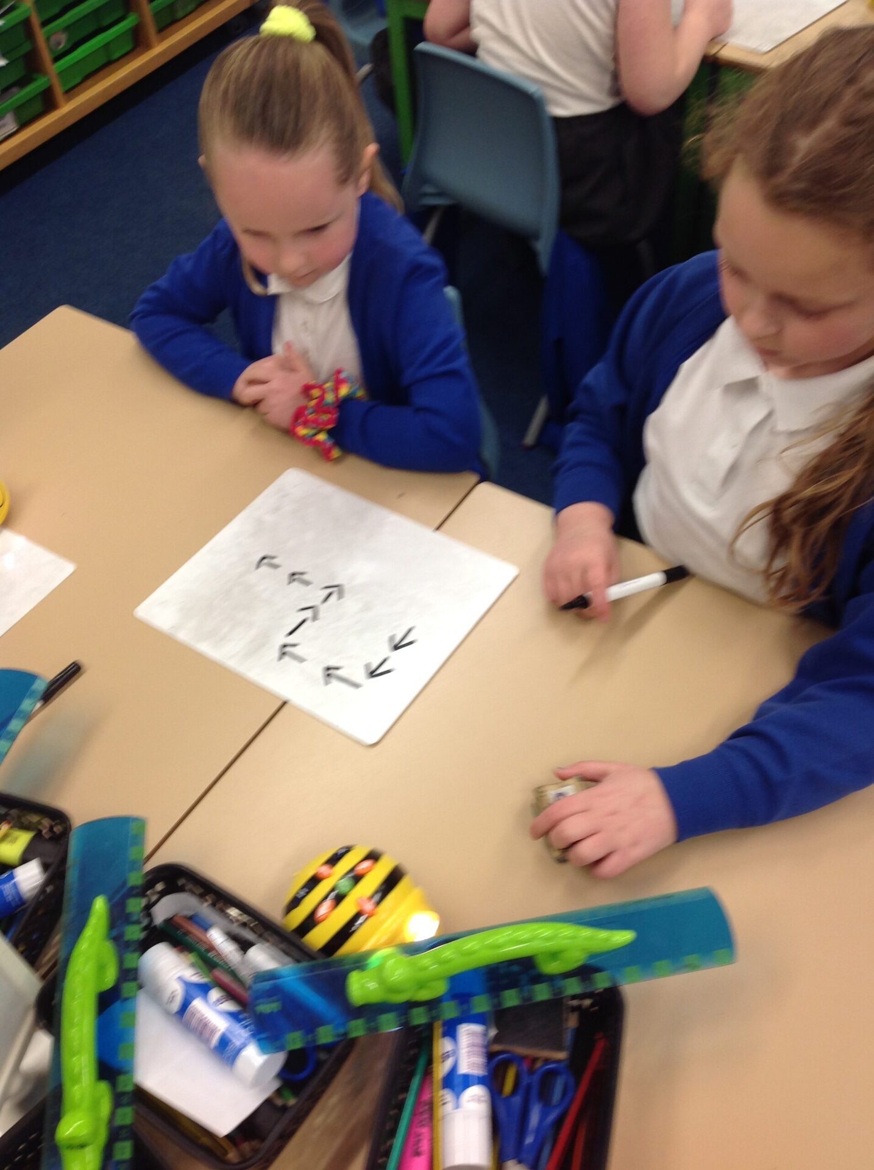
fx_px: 1181
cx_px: 437
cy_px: 585
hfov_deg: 40.6
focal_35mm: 35
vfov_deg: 52.7
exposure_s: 1/15
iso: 50
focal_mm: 4.28
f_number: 2.4
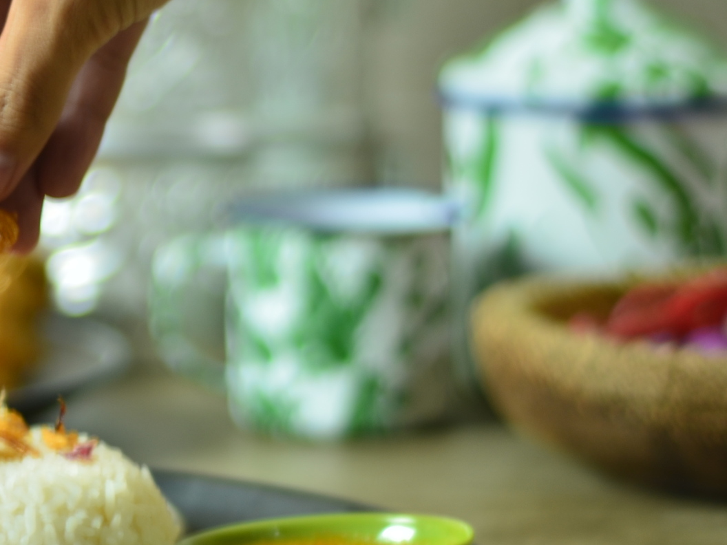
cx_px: -39
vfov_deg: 8.8
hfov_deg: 11.6
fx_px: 3528
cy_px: 210
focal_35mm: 168
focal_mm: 50
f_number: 2
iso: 100
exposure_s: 1/20
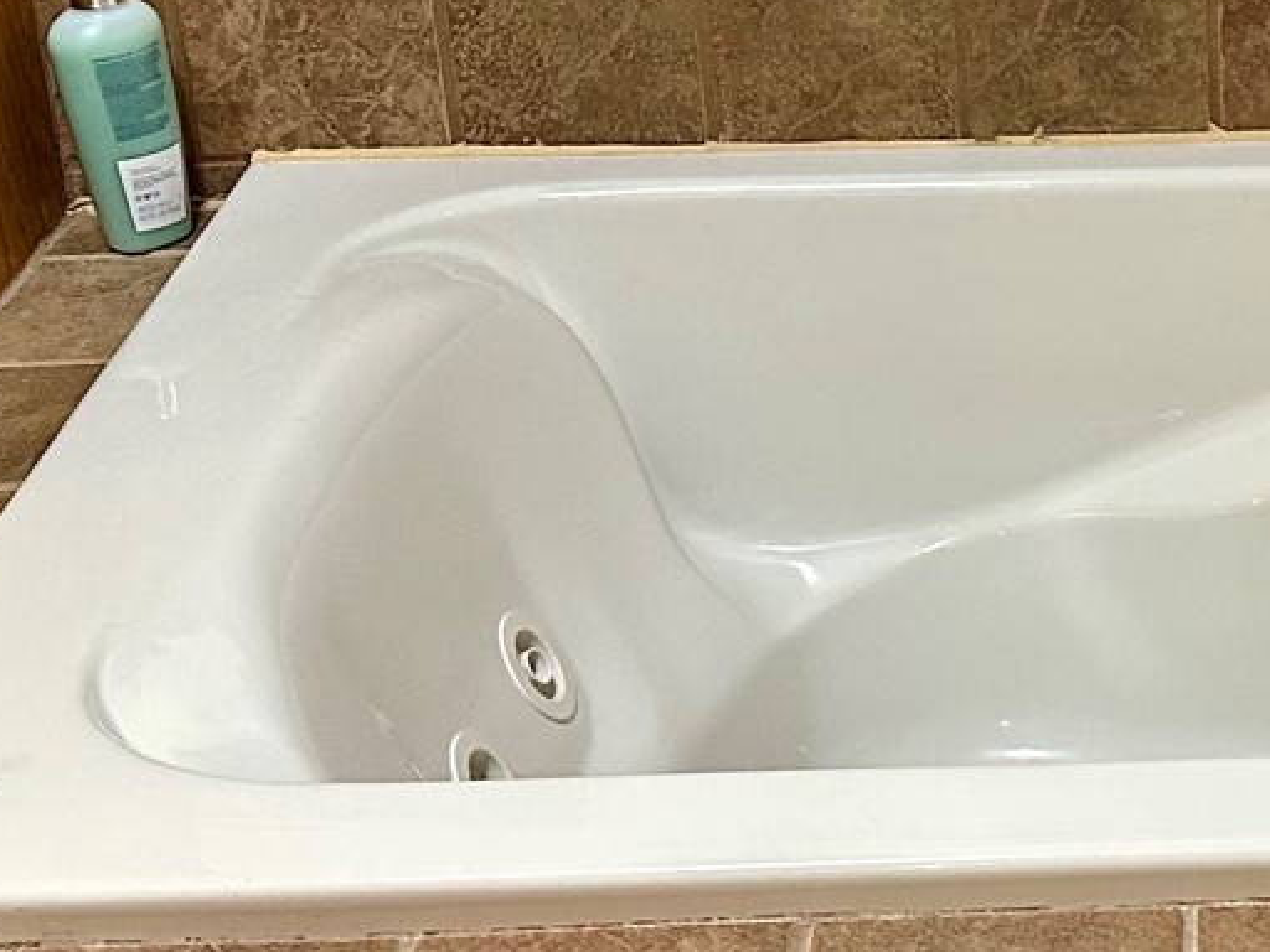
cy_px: 342
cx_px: 1352
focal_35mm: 90
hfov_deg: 20.8
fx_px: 3302
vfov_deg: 16.4
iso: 400
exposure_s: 1/60
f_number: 1.78
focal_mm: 6.86
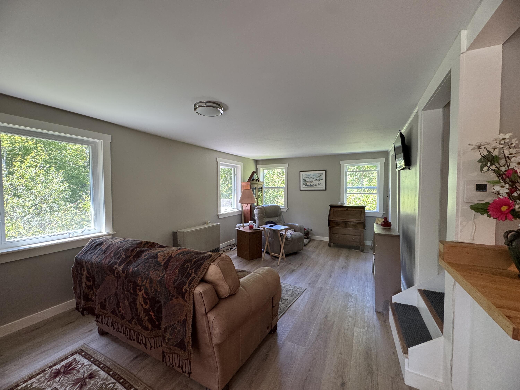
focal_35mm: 14
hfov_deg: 102.1
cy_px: 195
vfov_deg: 85.7
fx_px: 210
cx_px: 260
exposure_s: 1/120
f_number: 2.2
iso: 200
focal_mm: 2.22
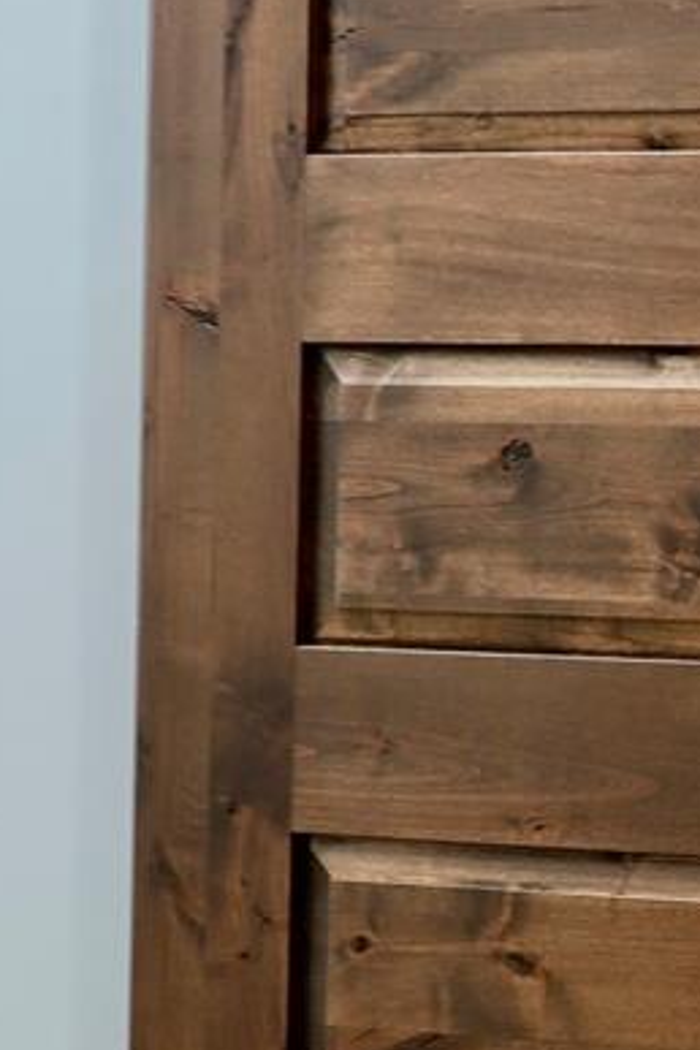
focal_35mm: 115
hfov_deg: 11.1
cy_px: 635
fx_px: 3354
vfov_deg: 17.8
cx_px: 1283
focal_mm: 29
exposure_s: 1/30
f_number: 3.5
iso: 400
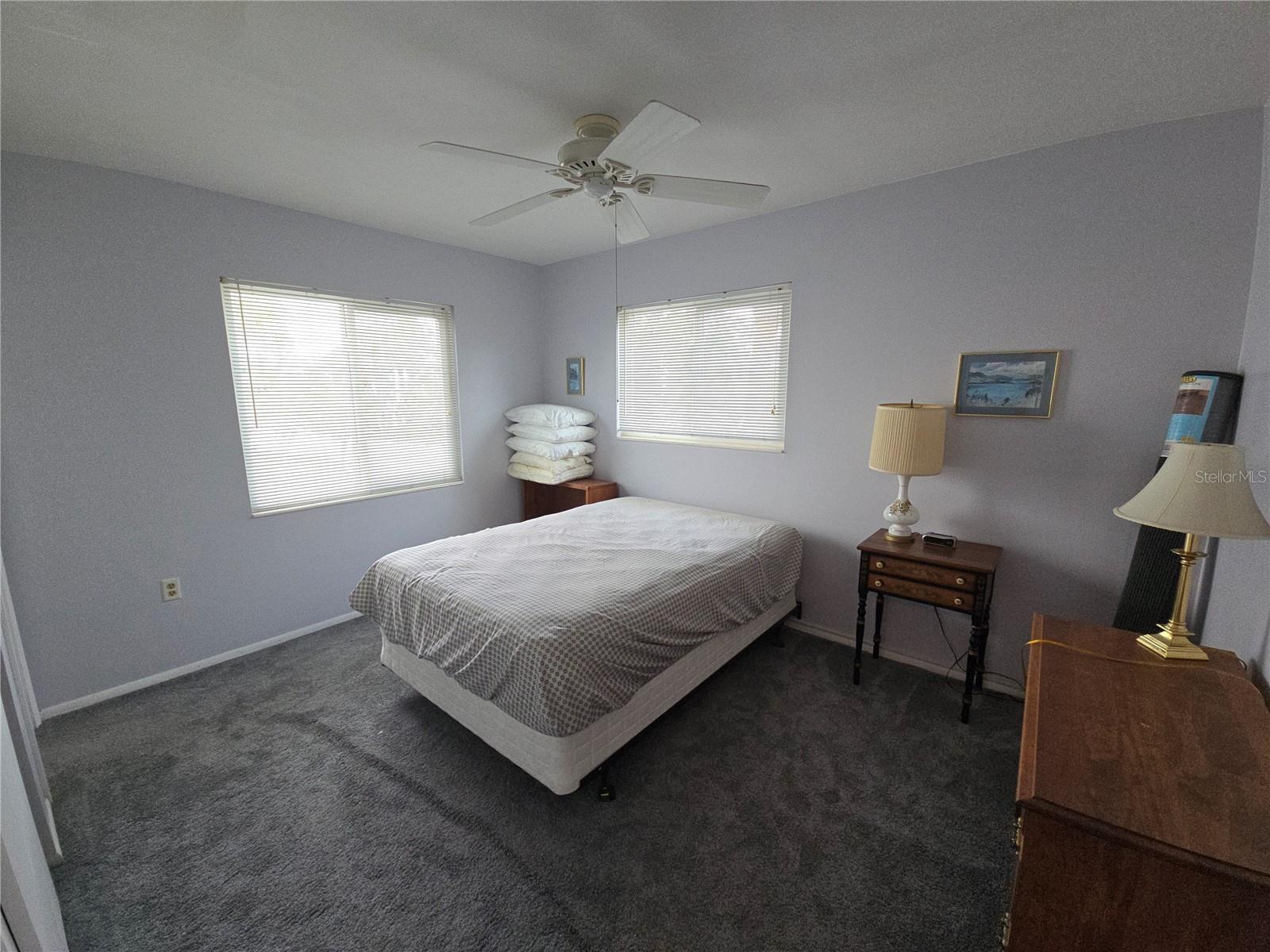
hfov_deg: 106.2
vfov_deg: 89.9
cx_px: 635
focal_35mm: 13
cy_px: 476
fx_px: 477
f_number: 2.2
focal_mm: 2.2
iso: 100
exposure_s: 1/120
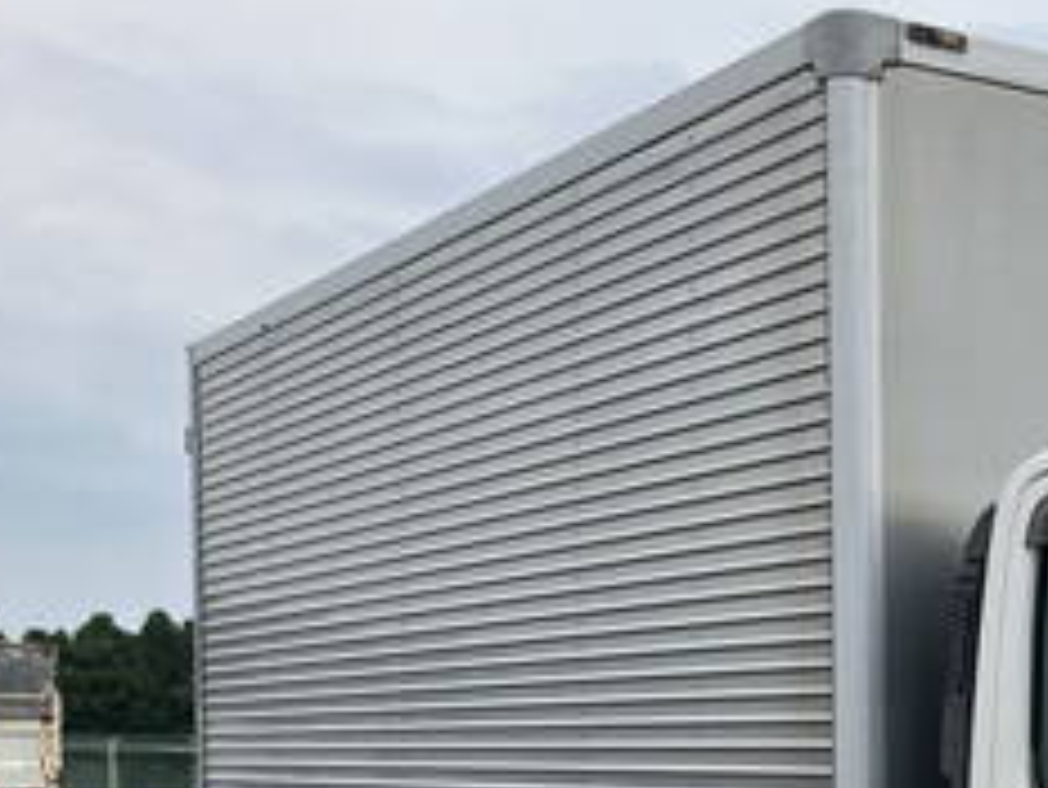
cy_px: 851
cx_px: 1300
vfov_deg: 18.5
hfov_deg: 23.0
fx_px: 2332
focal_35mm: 77
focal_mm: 3.99
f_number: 1.8
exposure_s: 1/1156
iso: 32
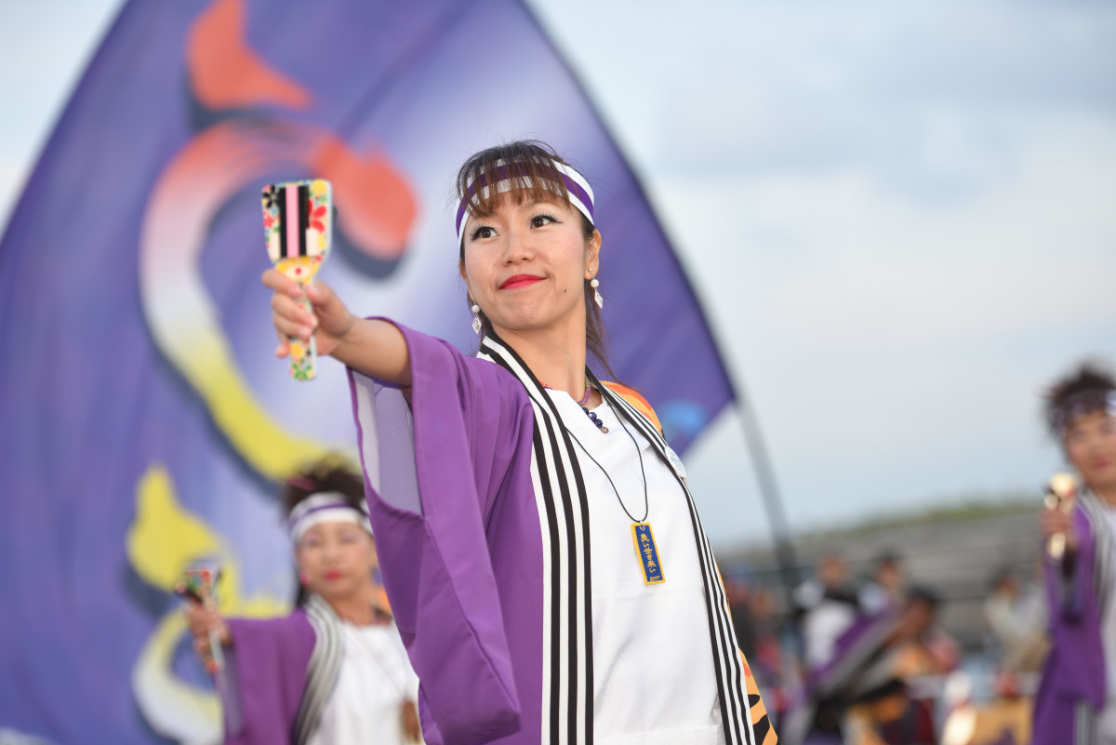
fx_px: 3411
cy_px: 372
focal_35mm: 110
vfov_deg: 12.5
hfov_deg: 18.6
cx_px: 558
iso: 320
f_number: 2.8
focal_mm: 110
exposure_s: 1/320
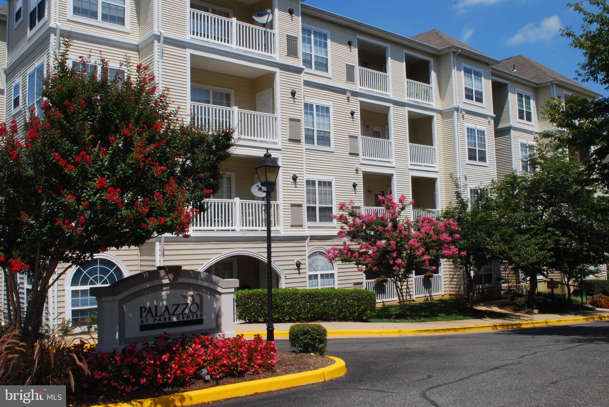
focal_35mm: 33
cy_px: 204
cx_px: 304
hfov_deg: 57.2
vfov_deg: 40.1
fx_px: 559
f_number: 18
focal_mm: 22
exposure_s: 1/200
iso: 400
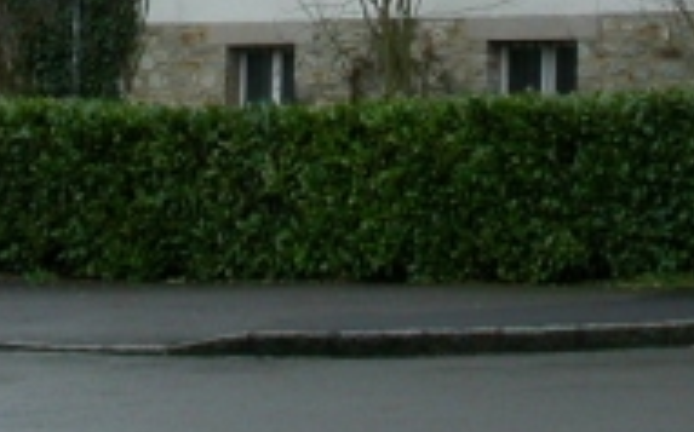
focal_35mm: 144
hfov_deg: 14.5
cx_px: 327
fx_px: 2721
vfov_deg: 8.8
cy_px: -316
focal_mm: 7.85
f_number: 5.3
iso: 100
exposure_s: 1/127
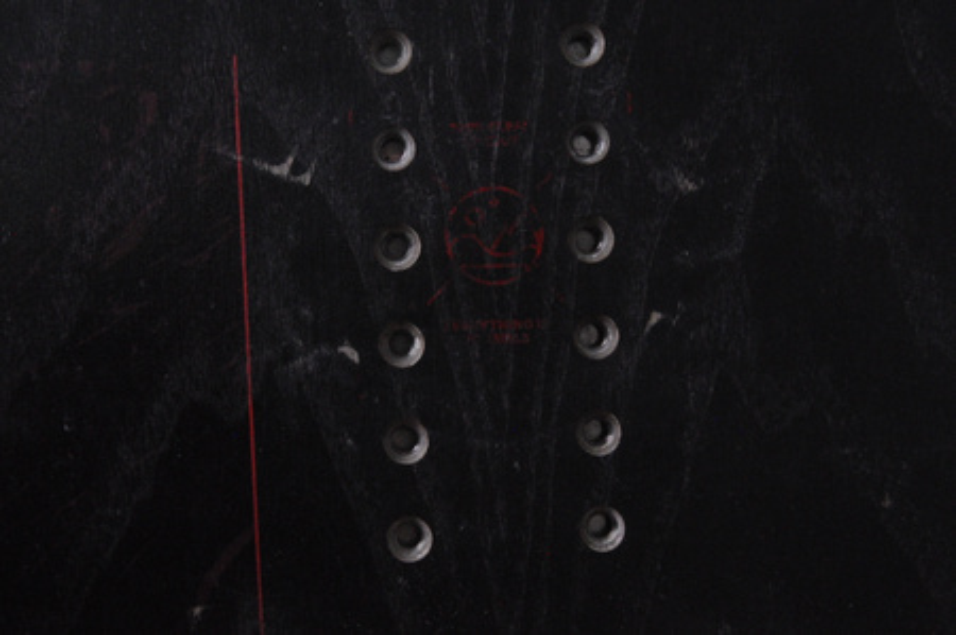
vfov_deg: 20.1
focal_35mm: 68
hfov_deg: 29.9
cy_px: 318
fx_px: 1791
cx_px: 478
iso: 3200
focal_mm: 45
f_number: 11
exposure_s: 1/125
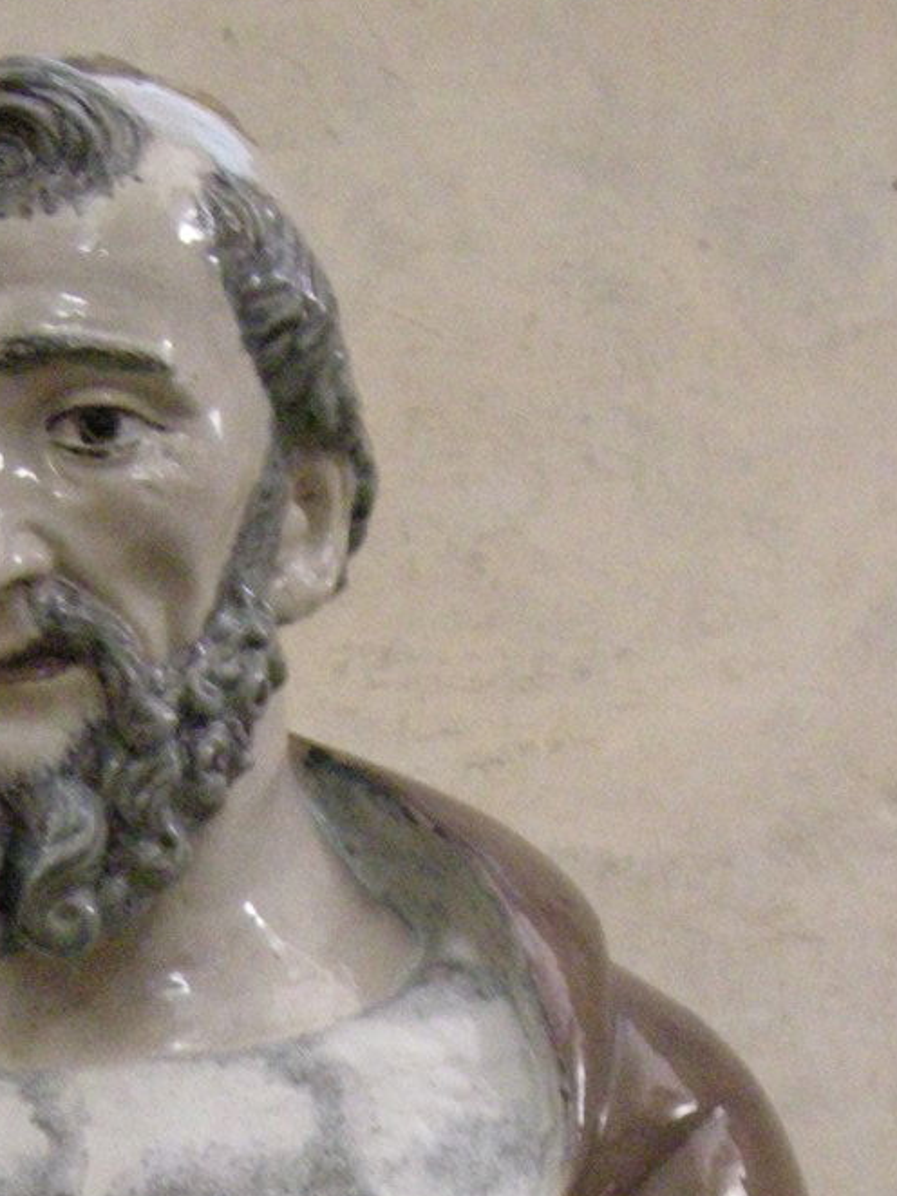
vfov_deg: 14.7
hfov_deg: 11.6
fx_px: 4386
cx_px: 123
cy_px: 1681
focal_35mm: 127
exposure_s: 1/8
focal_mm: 8.5
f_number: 2.9
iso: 758
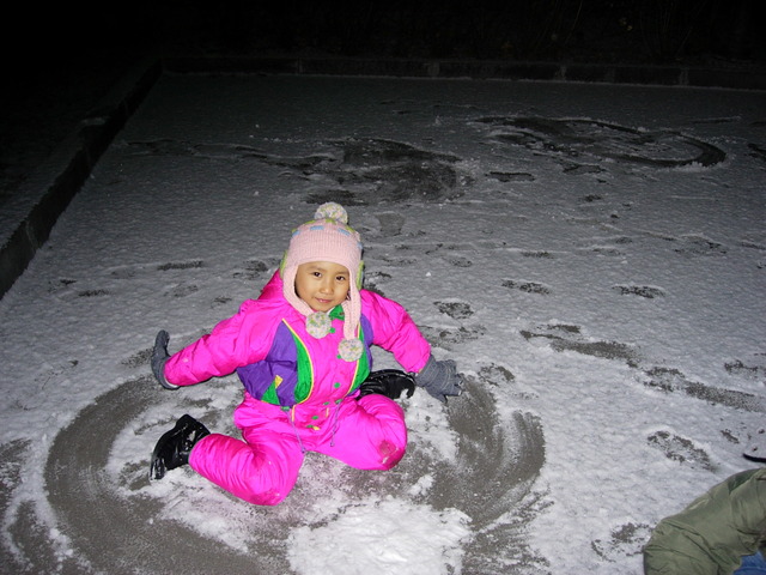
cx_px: 383
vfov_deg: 37.7
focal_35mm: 38
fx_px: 841
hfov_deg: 49.0
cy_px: 288
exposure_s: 1/64
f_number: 2.8
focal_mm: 7.8
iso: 79
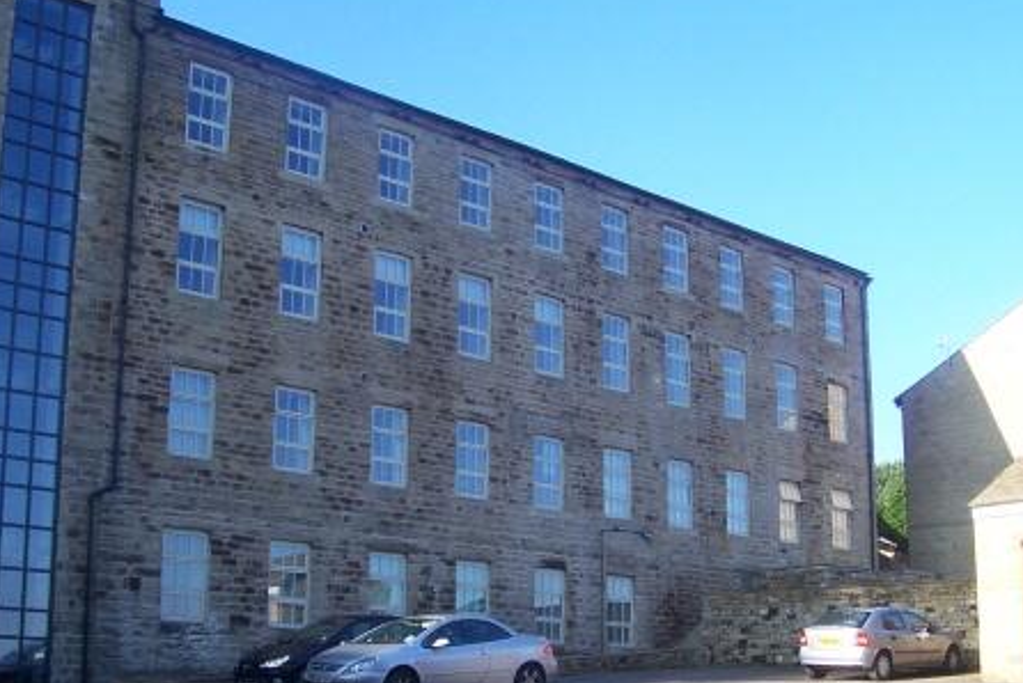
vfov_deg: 28.0
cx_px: 516
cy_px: 449
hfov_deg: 41.1
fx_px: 1365
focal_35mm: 48
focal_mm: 5.6
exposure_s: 1/125
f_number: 5.6
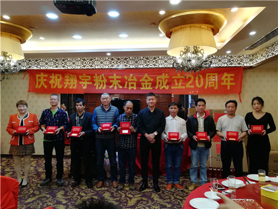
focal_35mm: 27
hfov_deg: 65.3
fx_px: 217
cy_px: 104
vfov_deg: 51.4
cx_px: 139
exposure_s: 1/33.3
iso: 160
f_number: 1.8
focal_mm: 3.83
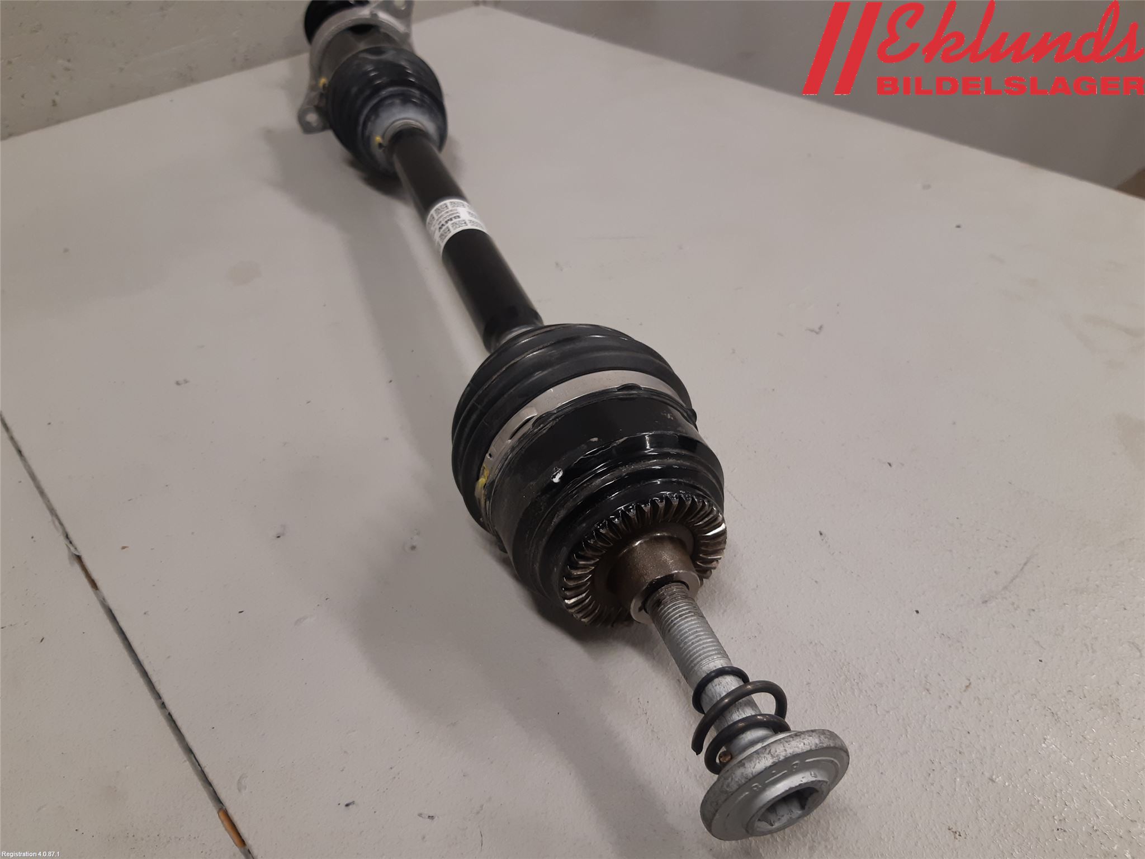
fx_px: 860
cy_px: 430
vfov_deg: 53.1
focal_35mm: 26
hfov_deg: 67.3
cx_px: 572
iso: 80
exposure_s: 1/50
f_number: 1.7
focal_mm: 3.93
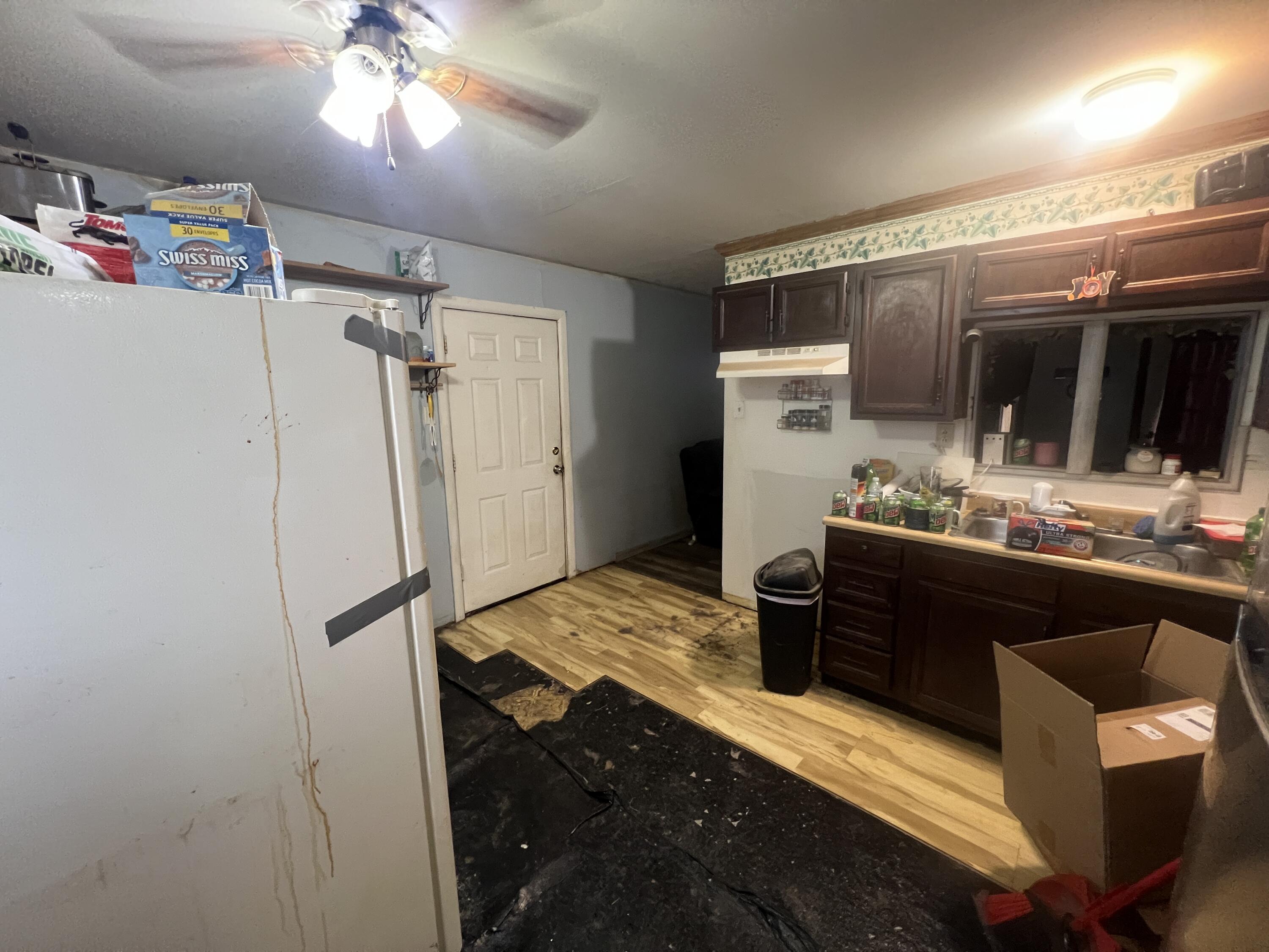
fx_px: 477
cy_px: 476
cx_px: 634
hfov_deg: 106.2
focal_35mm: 13
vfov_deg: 89.9
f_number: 1.8
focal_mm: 1.57
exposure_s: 1/60
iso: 500
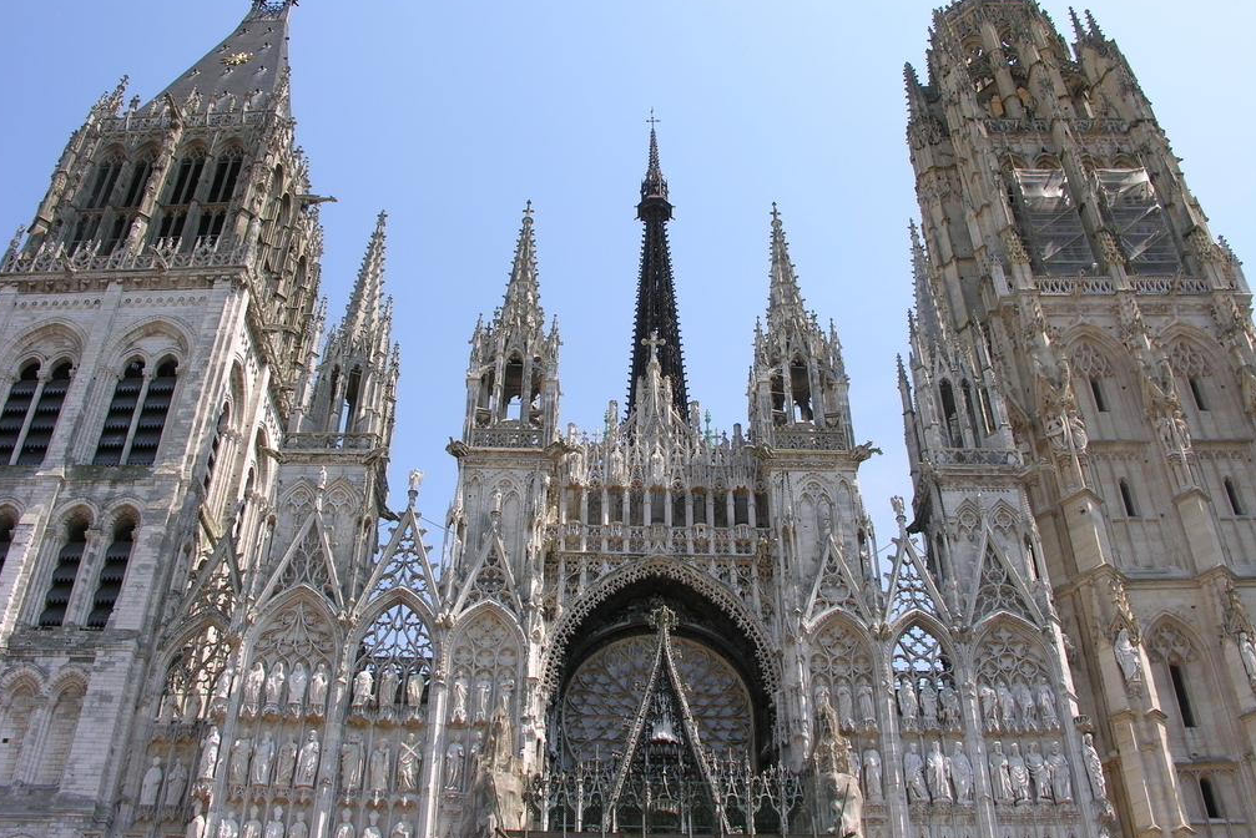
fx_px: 1291
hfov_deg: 51.9
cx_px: 622
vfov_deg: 36.0
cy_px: 425
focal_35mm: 37
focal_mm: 8.9
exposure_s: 1/163
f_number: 5.6
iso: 50
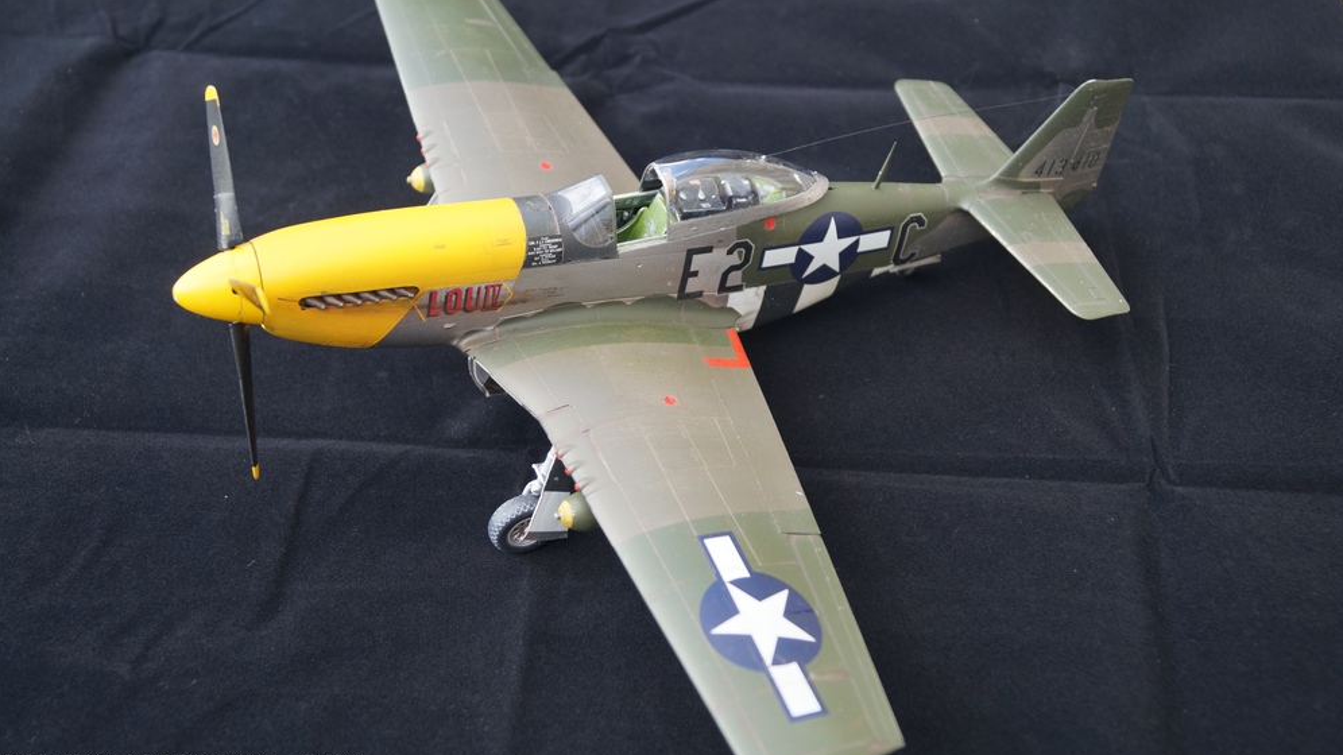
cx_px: 672
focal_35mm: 41
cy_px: 337
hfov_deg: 49.4
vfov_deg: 29.0
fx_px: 1460
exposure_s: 1/160
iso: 200
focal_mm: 26
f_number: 4.5
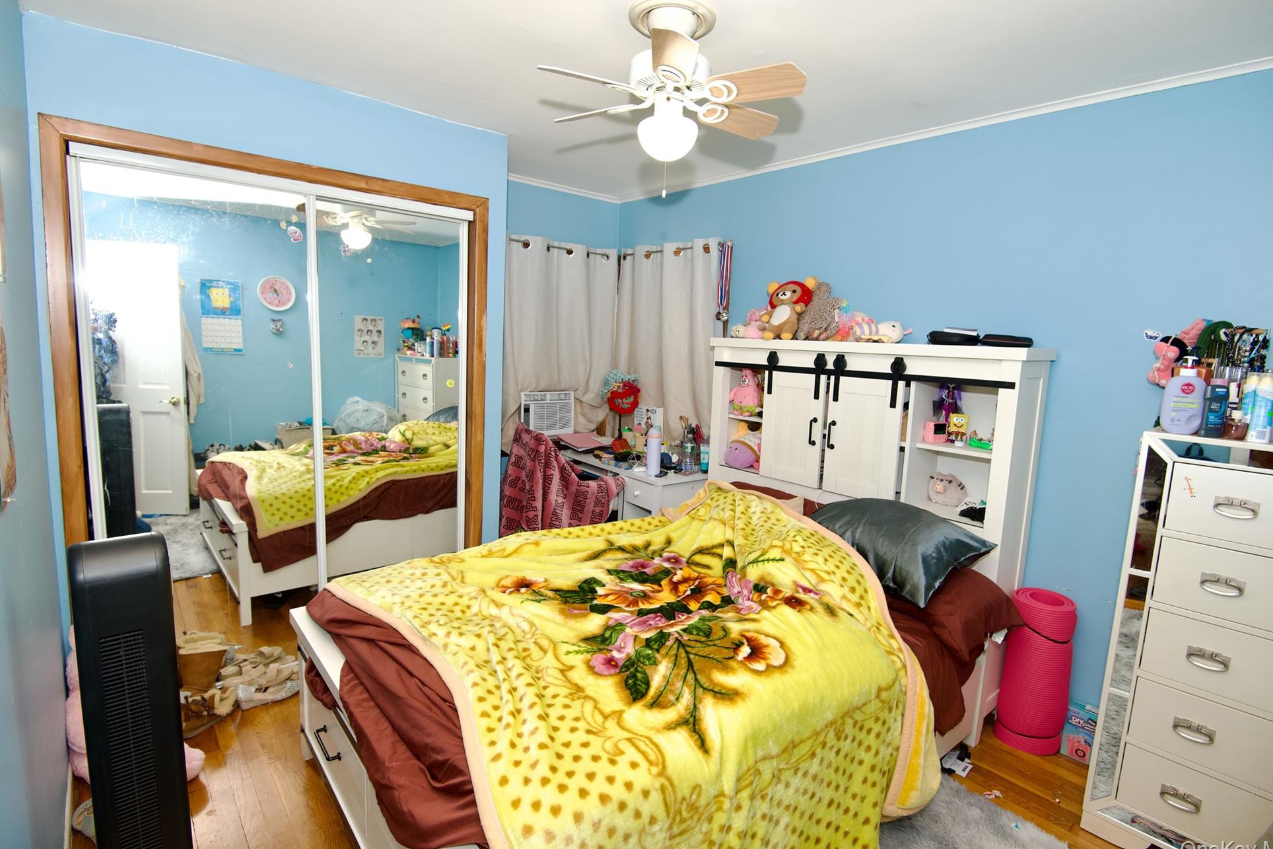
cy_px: 414
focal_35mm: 17
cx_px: 638
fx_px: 601
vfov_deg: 70.4
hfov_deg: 93.3
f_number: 5.6
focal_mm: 16
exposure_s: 1/60
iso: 400
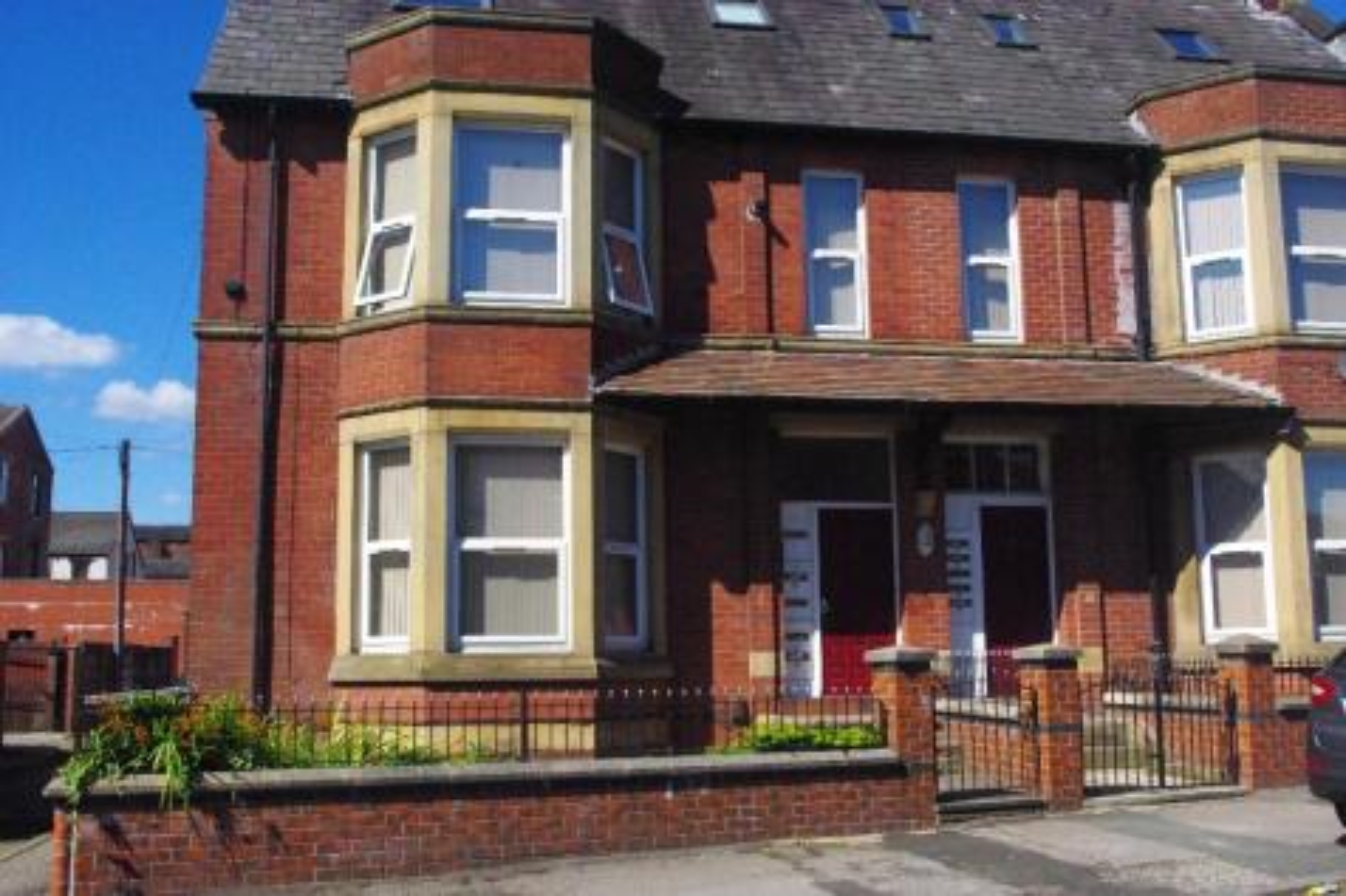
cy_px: 448
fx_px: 1345
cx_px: 673
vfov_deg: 36.8
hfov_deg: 53.1
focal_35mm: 36
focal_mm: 24.38
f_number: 13
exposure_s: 1/1000
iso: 1600
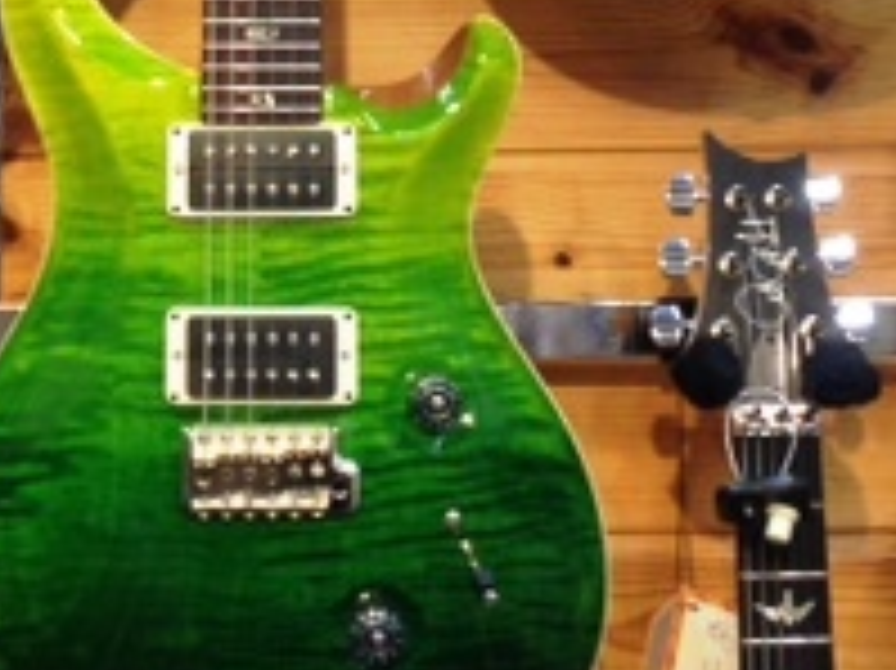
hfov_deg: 18.5
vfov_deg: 13.7
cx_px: 365
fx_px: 2742
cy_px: -45
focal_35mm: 106
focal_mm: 4.12
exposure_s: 1/20
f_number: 2.4
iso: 50
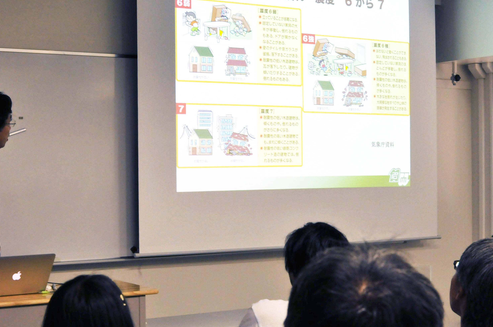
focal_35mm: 74
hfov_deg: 27.4
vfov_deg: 18.4
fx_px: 1012
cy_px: 181
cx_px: 220
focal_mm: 34
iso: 800
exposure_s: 1/50
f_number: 8
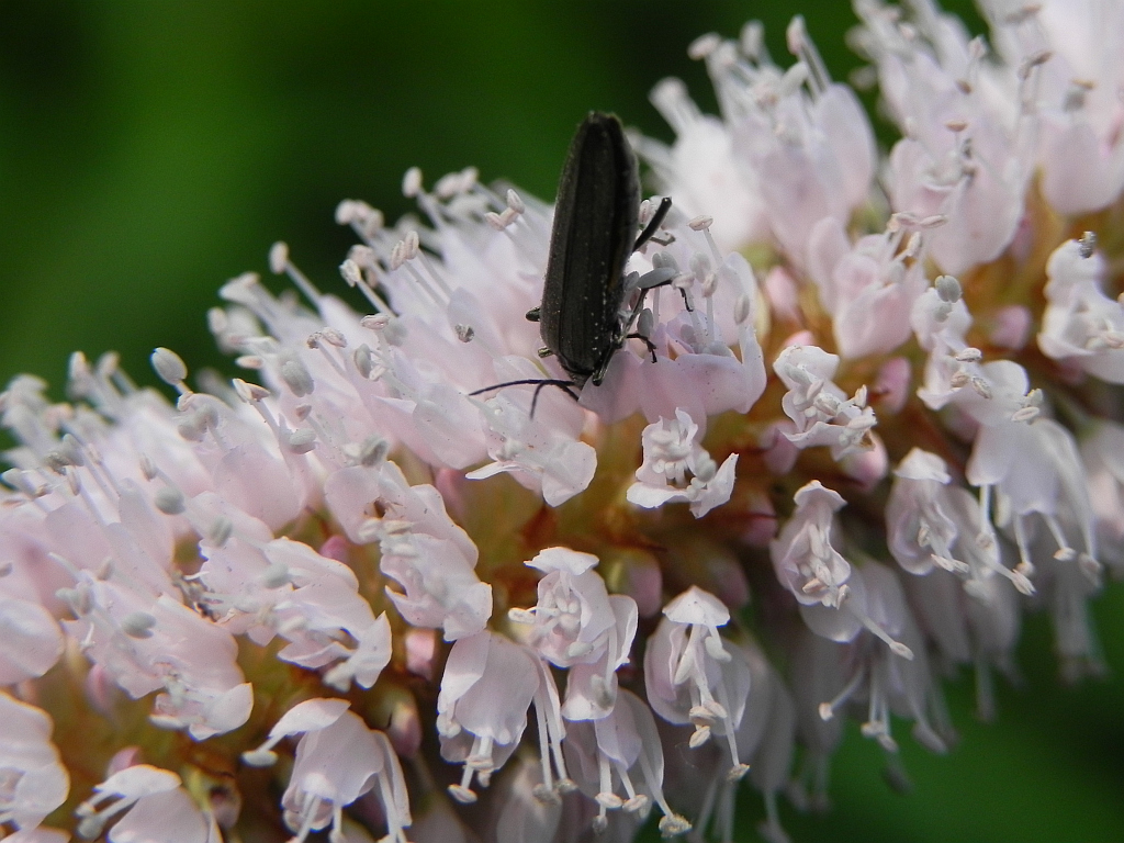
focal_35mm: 105
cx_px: 562
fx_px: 3409
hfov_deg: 18.7
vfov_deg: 14.1
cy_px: 422
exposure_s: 1/295
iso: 160
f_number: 4
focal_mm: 18.8
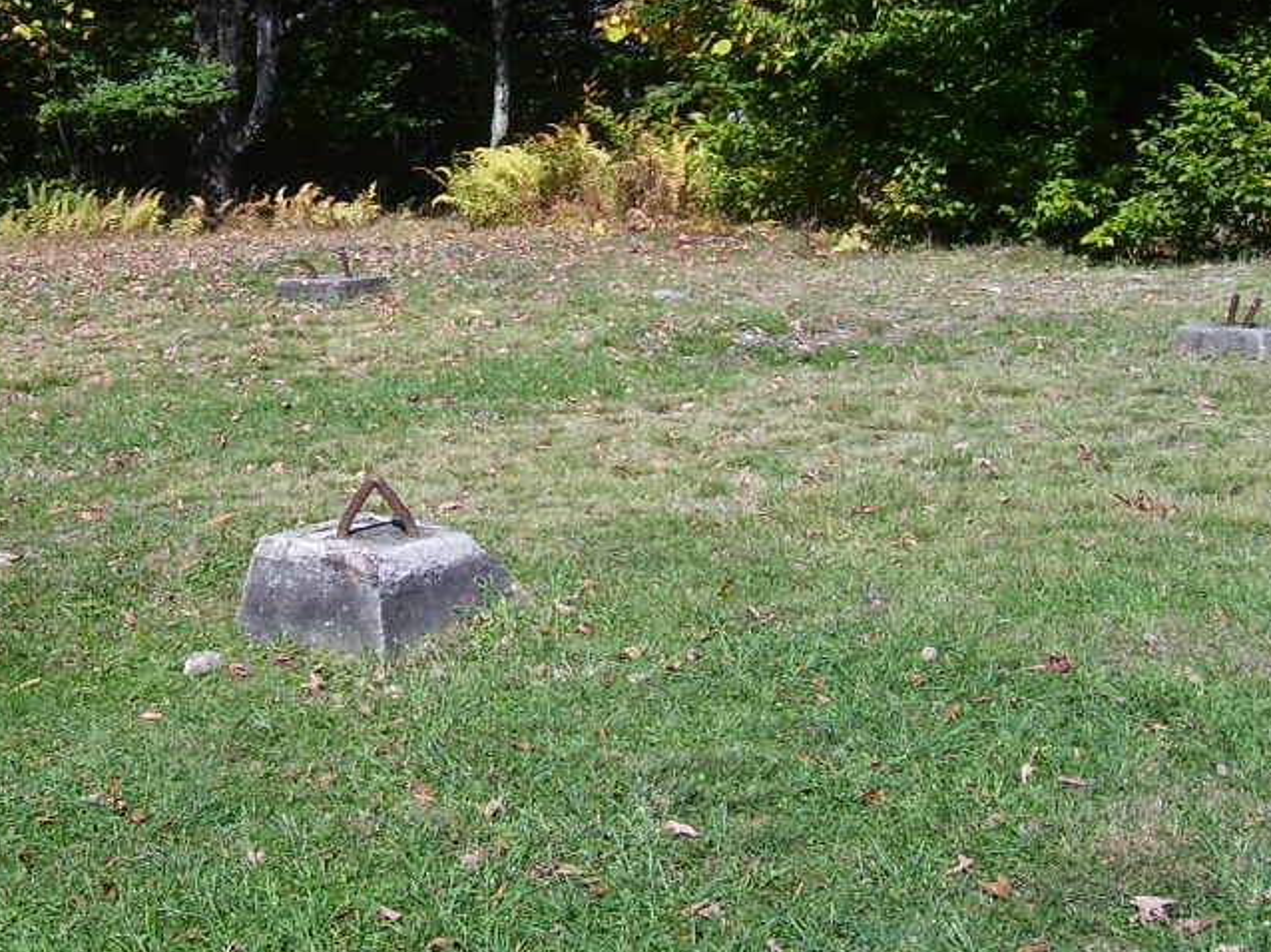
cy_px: 255
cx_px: 345
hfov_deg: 29.9
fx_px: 2349
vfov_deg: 22.7
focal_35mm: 64
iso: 80
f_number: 4.8
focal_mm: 5.6
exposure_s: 1/500
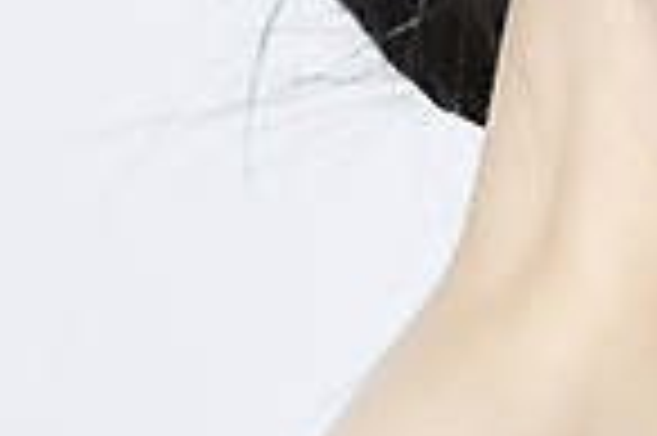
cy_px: -337
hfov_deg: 2.9
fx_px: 12761
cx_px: 765
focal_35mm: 700
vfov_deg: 2.0
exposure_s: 1/125
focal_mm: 170
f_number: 11
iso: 64
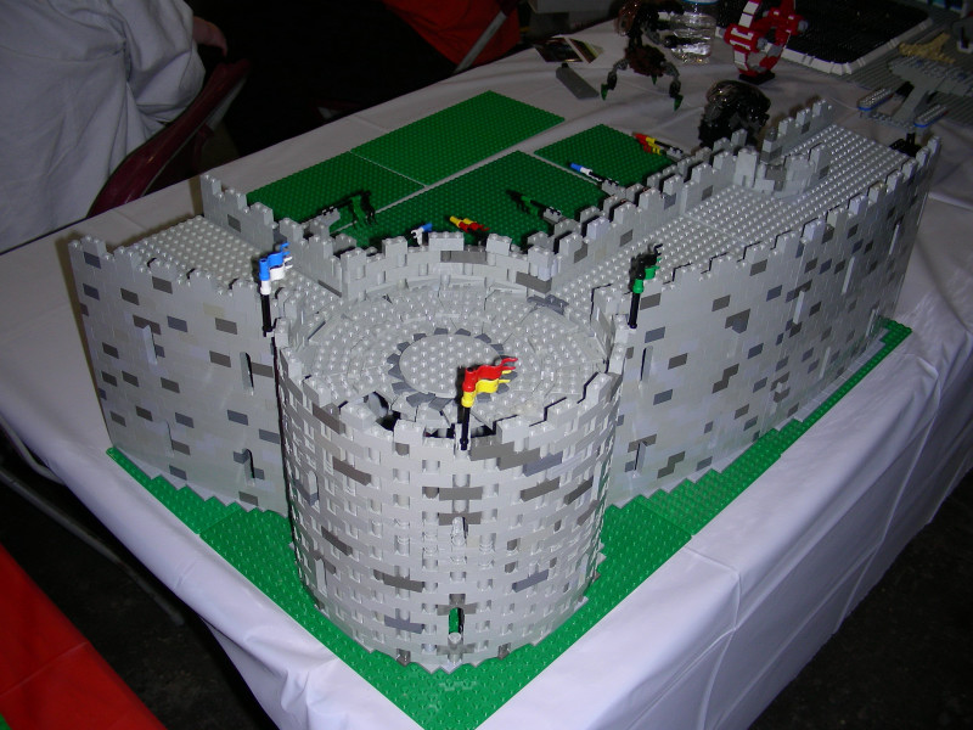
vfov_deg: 37.7
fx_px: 1068
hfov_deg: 49.0
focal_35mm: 38
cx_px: 486
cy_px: 365
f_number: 3.5
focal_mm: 6.3
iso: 50
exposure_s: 1/60.1
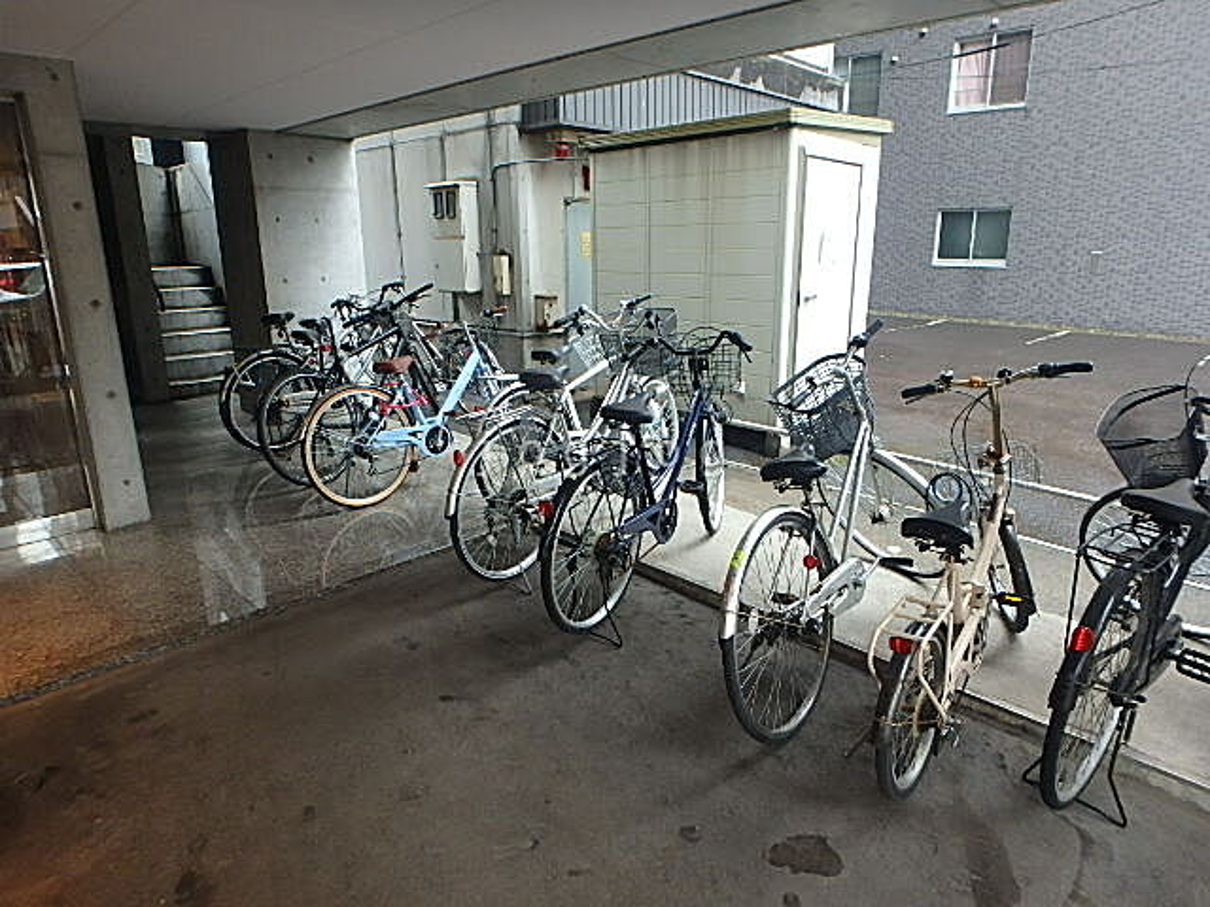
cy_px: 454
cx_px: 605
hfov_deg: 79.0
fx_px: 734
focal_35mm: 21
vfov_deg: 63.4
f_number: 3.5
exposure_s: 1/40
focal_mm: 3.7
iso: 200
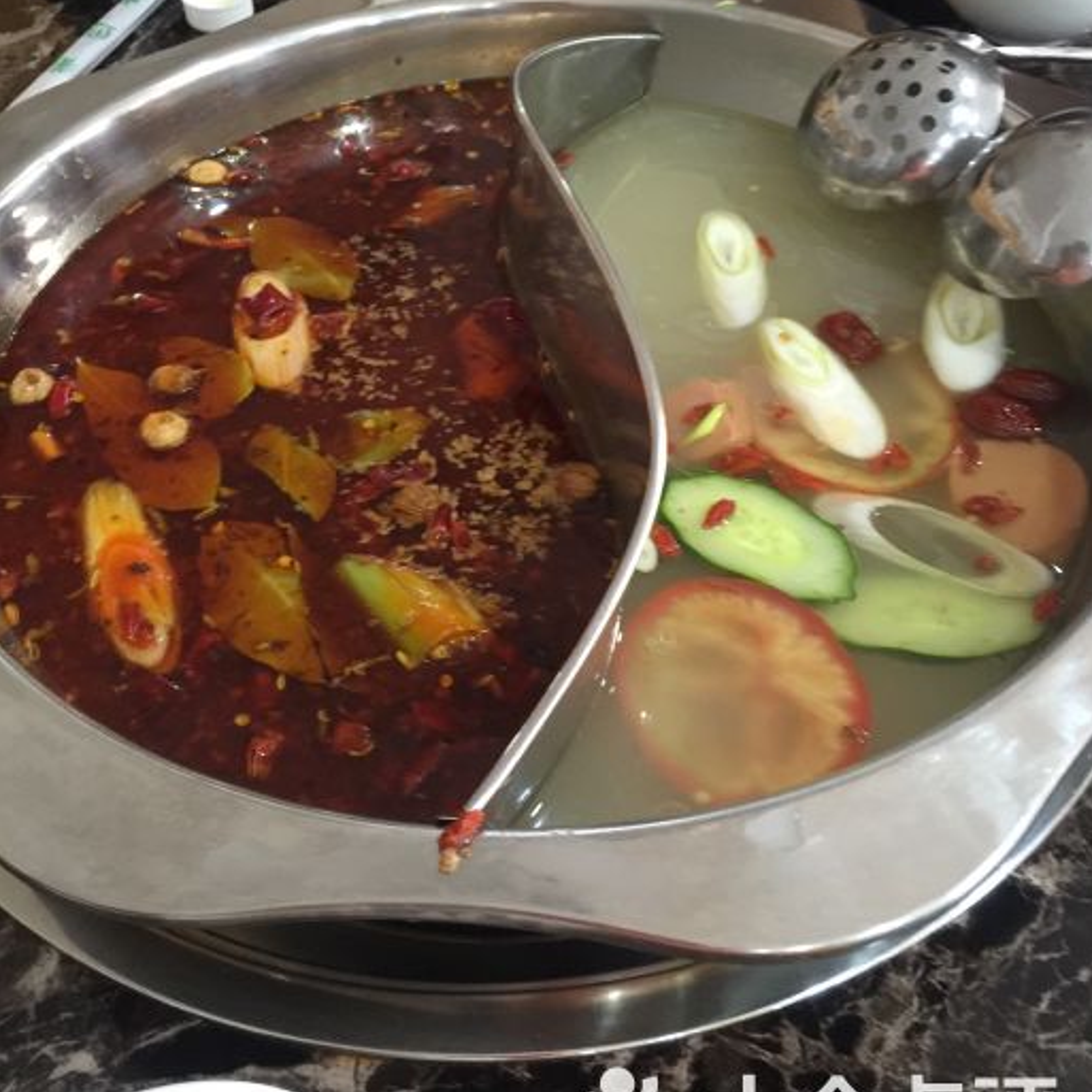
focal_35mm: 35
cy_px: 483
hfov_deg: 47.2
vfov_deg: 47.1
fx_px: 1249
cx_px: 555
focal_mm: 4.15
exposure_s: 1/17
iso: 160
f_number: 2.2
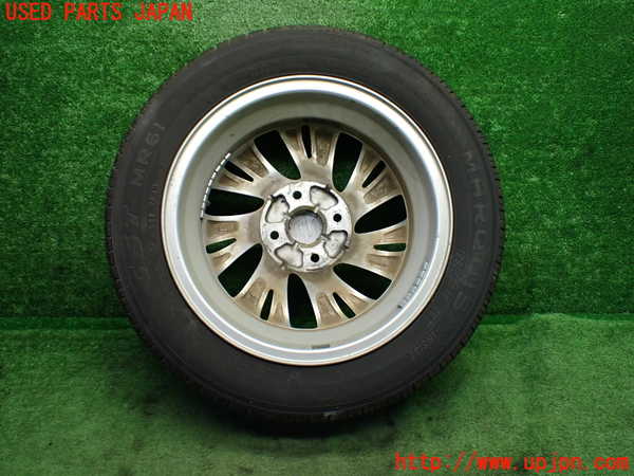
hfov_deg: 60.0
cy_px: 238
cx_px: 317
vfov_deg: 46.8
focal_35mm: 30
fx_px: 549
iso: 400
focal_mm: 5.4
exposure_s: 1/125
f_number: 2.3
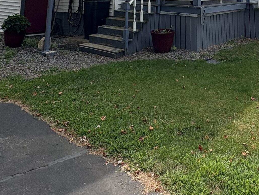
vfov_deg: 29.0
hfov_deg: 44.2
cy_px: -55
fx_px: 307
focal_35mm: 41
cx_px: 196
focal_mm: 2.22
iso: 64
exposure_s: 1/1236
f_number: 2.2
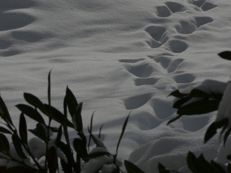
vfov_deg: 7.3
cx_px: 113
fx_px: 1355
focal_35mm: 203
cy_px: 87
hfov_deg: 9.7
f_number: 7.1
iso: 80
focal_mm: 31.6
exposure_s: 1/1600
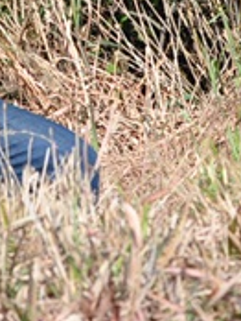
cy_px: -18
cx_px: -40
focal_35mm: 254
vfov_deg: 7.7
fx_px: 2352
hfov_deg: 5.8
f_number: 8
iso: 250
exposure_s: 1/500
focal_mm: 30
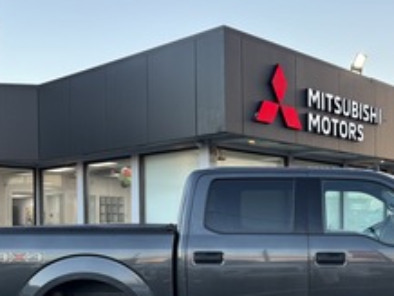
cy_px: 230
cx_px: 309
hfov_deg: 37.0
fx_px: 570
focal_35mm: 50
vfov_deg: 28.6
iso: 80
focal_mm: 5.96
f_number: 1.6
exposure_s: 1/233
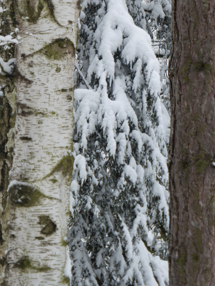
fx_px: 2269
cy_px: 80
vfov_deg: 7.2
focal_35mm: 274
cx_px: 121
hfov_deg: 5.4
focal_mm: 31.3
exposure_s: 1/100
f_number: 5.4
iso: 100
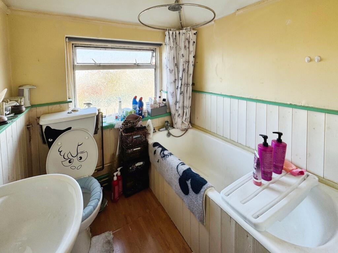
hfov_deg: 102.1
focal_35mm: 14
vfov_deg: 85.7
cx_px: 169
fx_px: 137
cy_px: 126
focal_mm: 2.22
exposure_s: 1/103
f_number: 2.2
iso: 40
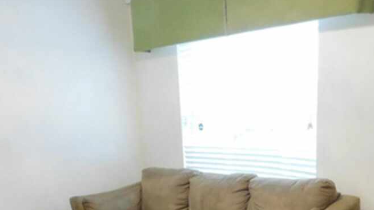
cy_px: 252
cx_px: 145
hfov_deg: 41.9
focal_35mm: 49
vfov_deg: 22.5
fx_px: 486
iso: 400
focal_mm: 4
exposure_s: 1/25
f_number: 3
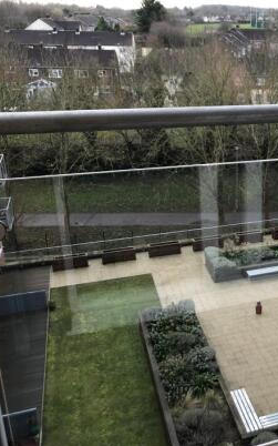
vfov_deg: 46.2
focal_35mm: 43
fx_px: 522
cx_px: 296
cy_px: 206
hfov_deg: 27.6
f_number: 1.8
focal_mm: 3.99
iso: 40
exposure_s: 1/100
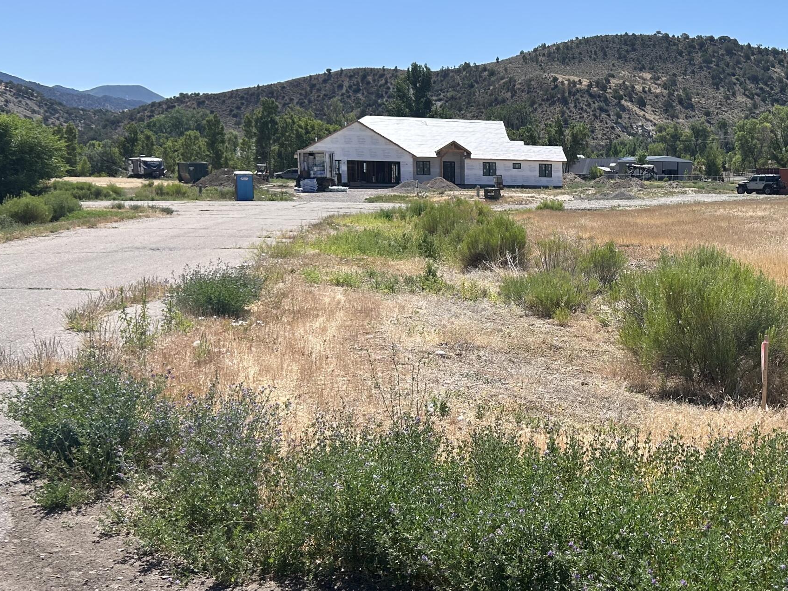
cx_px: 654
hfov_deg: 39.3
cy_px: 290
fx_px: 1047
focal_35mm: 46
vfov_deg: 31.5
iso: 50
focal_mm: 5.7
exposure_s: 1/4831
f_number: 1.5
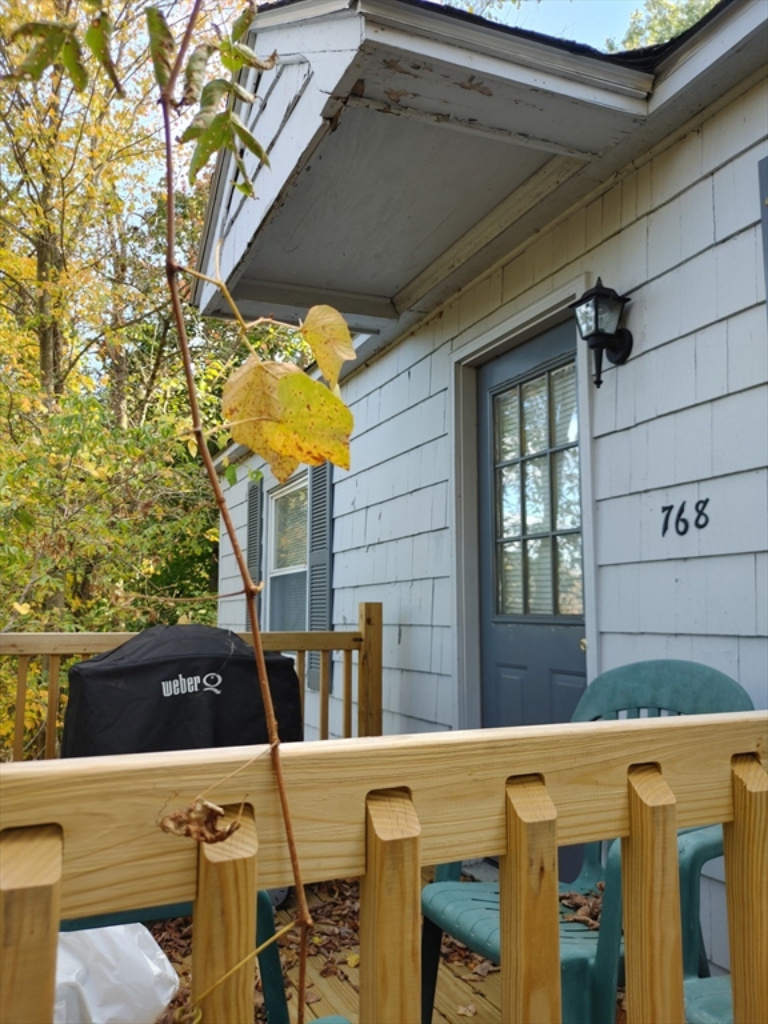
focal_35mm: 26
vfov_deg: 67.3
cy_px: 512
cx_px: 384
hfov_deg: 53.1
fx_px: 769
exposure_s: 1/137
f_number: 1.8
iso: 50
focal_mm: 5.58
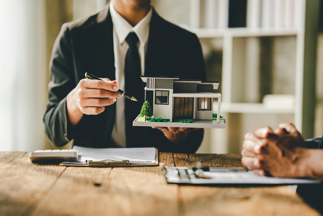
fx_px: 763
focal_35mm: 85
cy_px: 108
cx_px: 162
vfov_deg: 16.1
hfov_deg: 23.9
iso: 100
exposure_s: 1/250
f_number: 1.8
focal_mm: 85
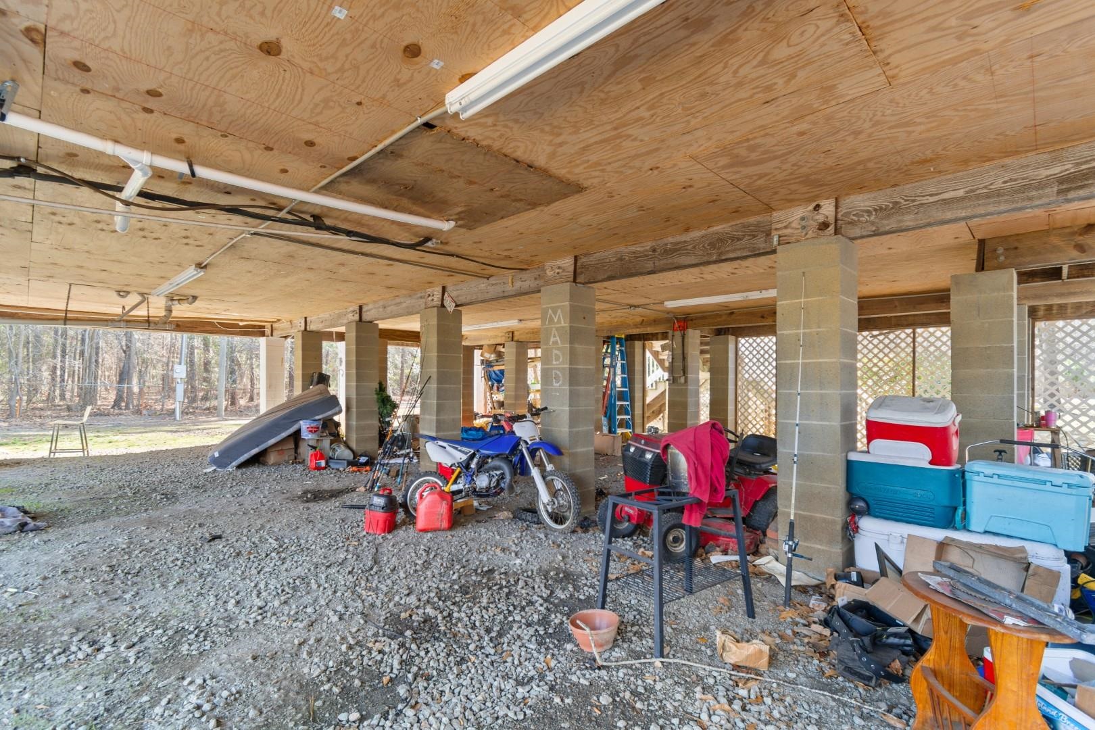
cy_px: 365
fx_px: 456
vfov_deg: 77.3
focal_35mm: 15
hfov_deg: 100.4
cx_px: 548
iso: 100
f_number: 4.5
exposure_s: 1/5
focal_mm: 10
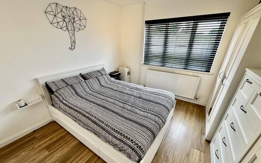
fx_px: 107
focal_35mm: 15
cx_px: 129
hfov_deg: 101.5
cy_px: 92
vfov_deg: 74.4
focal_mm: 2.22
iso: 125
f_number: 2.2
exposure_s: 1/100
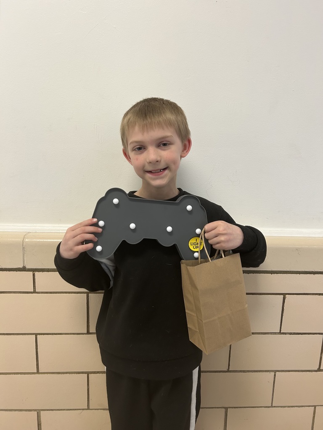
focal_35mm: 26
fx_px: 323
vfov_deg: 67.3
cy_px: 215
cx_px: 162
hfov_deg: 53.1
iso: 100
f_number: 1.5
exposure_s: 1/60
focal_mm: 5.7
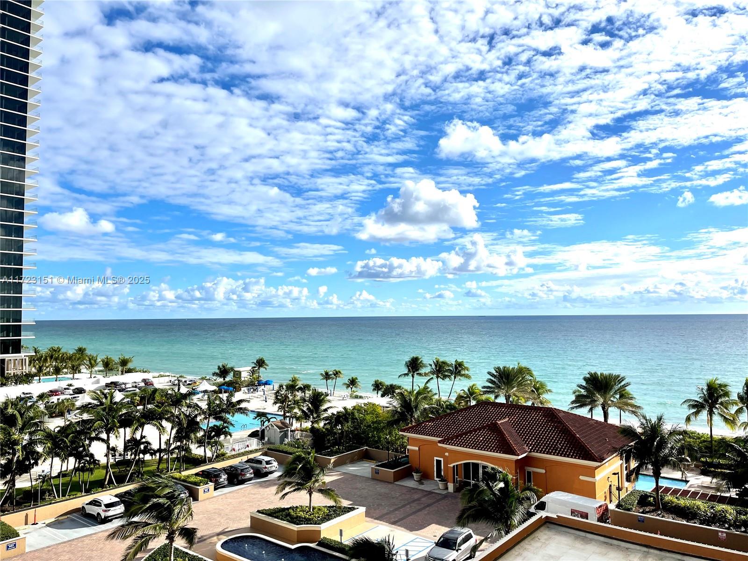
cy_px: 280
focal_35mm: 26
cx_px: 374
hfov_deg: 67.3
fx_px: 562
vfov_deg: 53.1
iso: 32
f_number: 1.6
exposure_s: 1/7937
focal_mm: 5.1
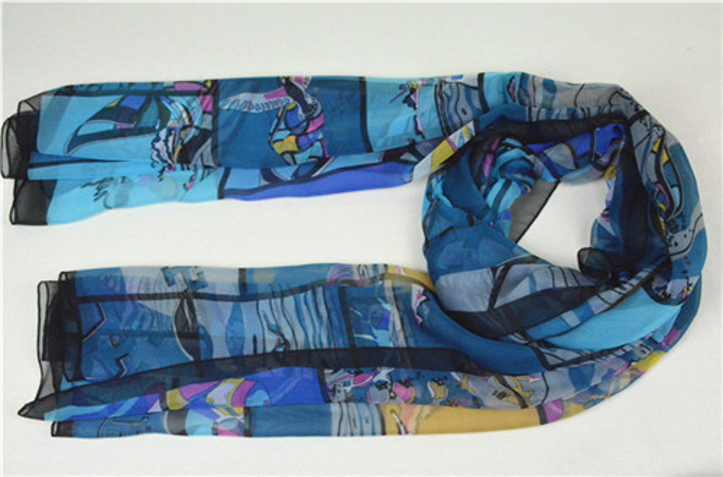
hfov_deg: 48.1
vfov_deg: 32.8
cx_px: 362
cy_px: 238
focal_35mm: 40
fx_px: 811
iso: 6400
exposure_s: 1/400
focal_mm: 27
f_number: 10
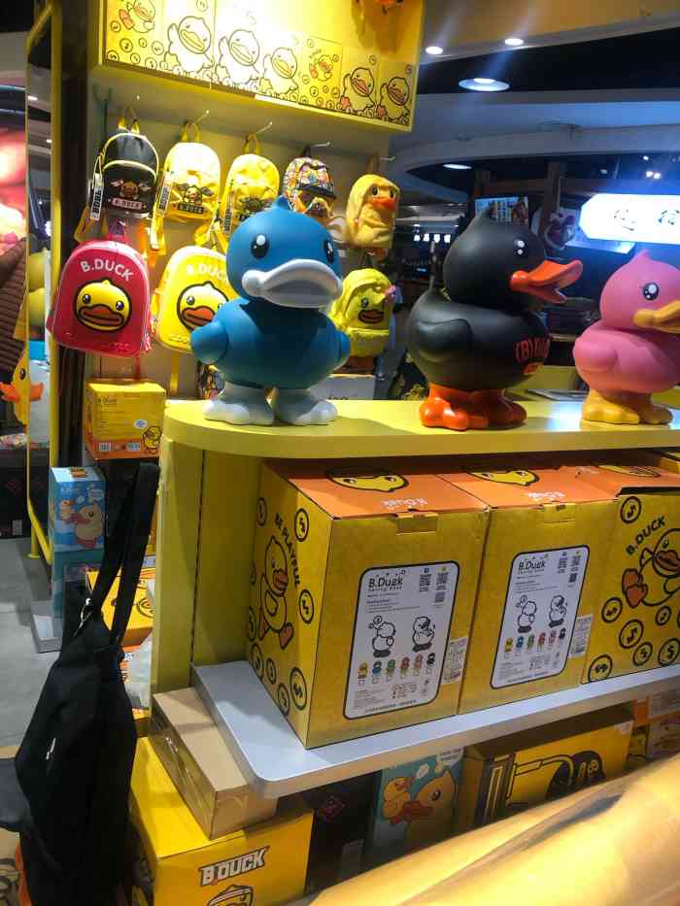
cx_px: 340
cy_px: 453
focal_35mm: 28
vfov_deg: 63.4
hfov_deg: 49.8
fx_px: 733
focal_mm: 3.99
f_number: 1.8
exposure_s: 1/33
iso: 20
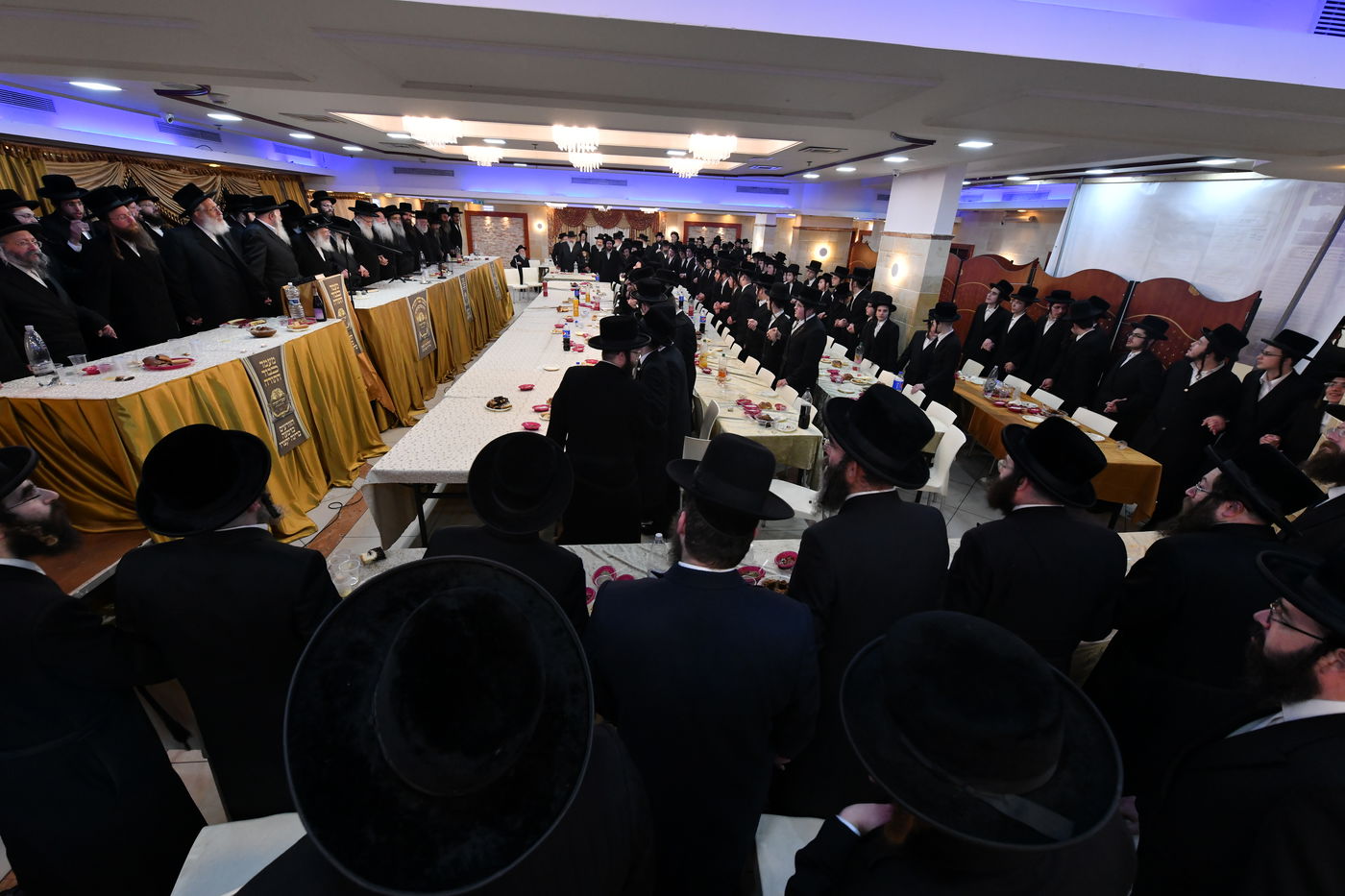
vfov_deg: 81.2
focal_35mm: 14
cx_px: 672
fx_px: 523
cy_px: 448
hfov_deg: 104.3
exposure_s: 1/100
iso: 1600
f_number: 9
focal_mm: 14
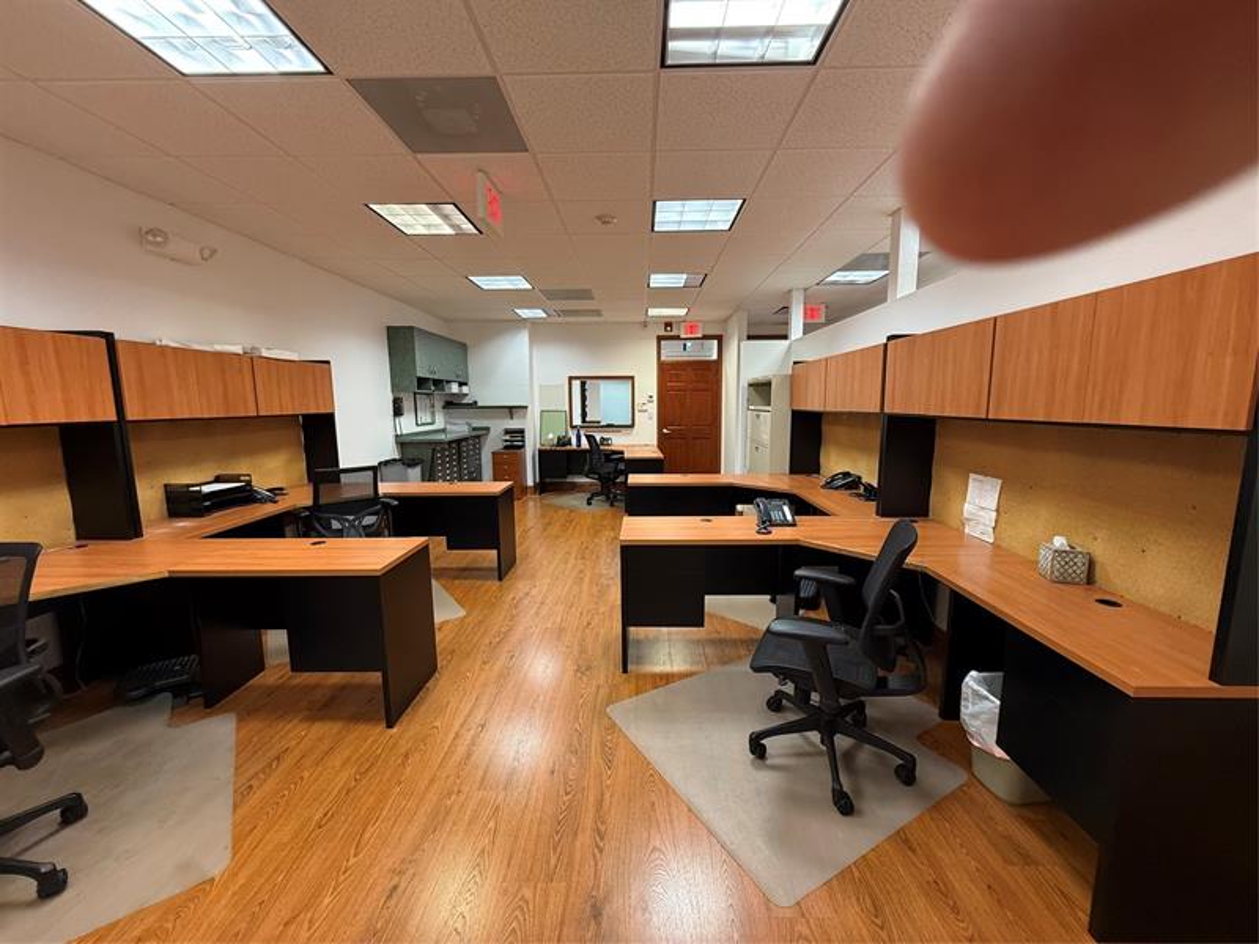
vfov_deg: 85.7
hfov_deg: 102.1
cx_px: 630
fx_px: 509
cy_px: 472
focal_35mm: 14
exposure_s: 1/60
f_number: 2.2
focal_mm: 2.22
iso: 250
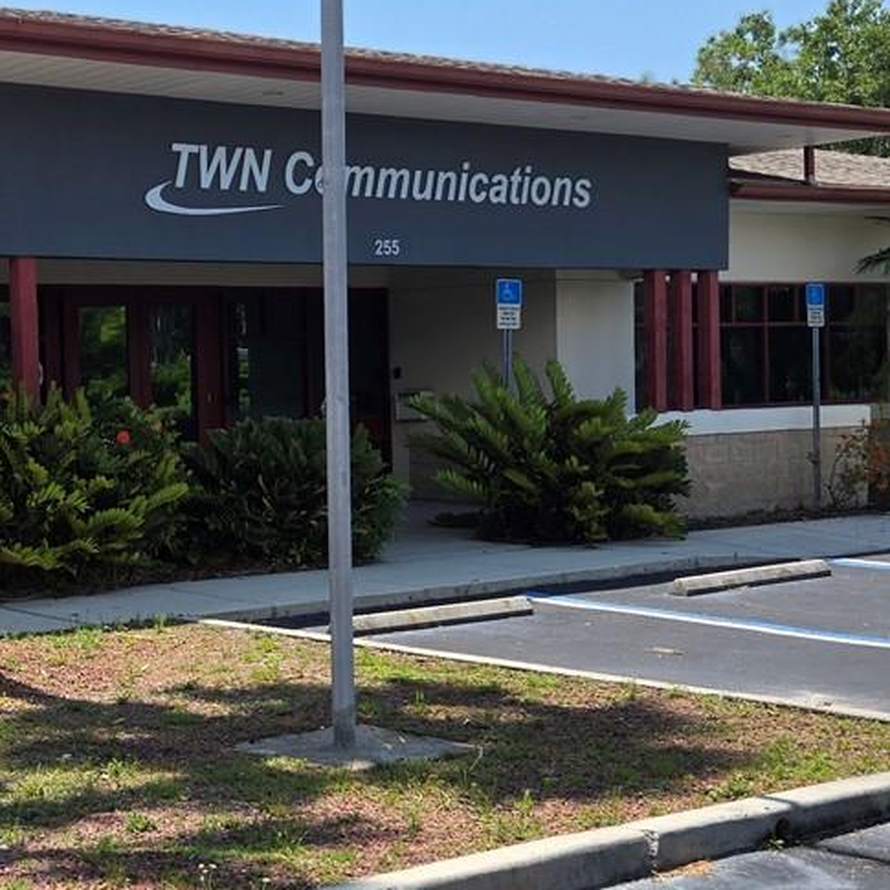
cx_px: 116
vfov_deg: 25.7
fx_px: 1949
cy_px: 464
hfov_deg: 25.1
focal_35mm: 67
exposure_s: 1/1501
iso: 25
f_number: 1.8
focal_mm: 5.4
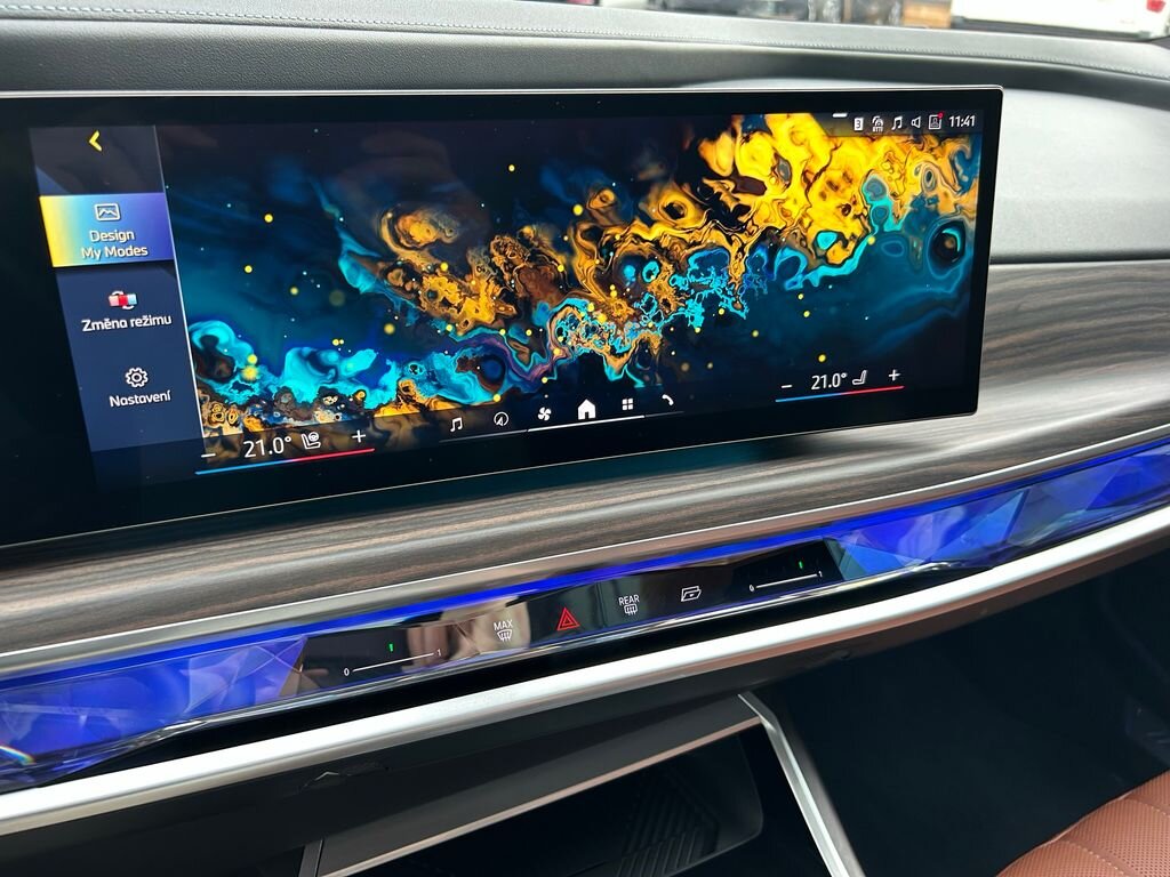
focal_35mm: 26
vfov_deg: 53.1
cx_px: 585
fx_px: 879
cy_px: 438
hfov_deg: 67.3
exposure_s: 1/54
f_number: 1.5
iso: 125
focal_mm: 5.7
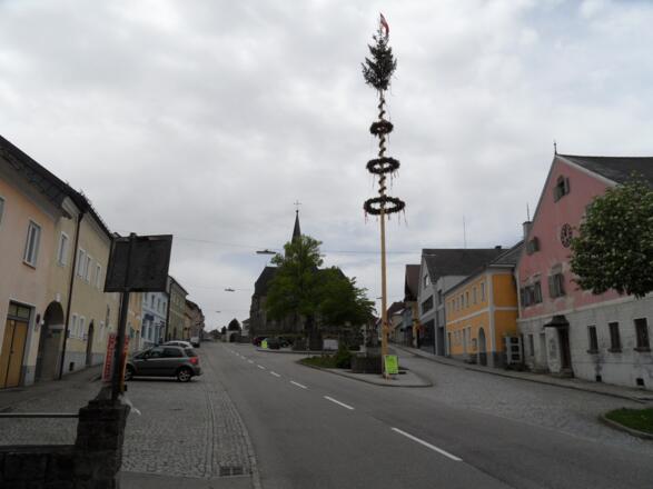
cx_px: 326
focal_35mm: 24
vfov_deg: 56.8
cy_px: 244
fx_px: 453
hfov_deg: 71.6
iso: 80
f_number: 4.6
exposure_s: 1/750
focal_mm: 3.9
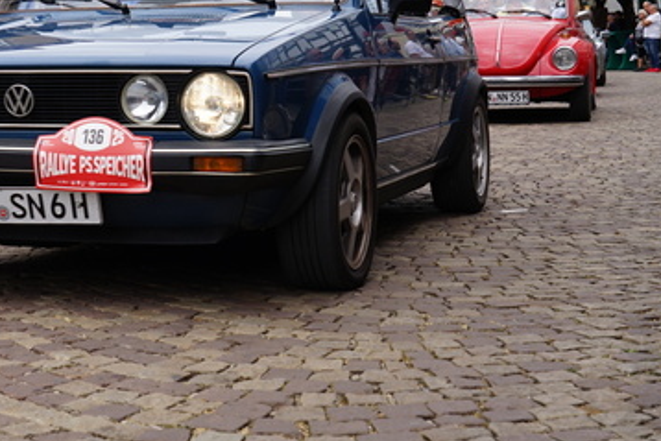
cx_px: 135
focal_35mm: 77
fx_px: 1414
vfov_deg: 17.6
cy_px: 118
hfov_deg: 25.9
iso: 100
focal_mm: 46
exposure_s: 1/100
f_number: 9
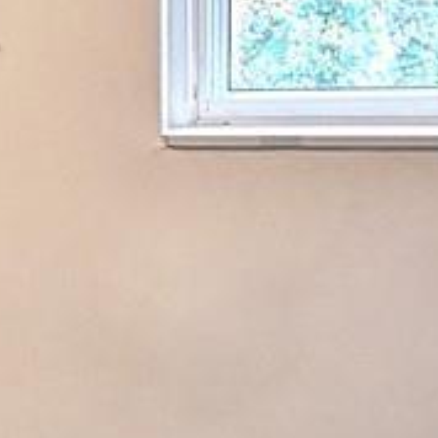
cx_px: -433
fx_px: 1961
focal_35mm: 137
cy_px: 189
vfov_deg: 12.7
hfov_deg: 11.5
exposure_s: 3
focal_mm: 3.95
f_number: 1.8
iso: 100
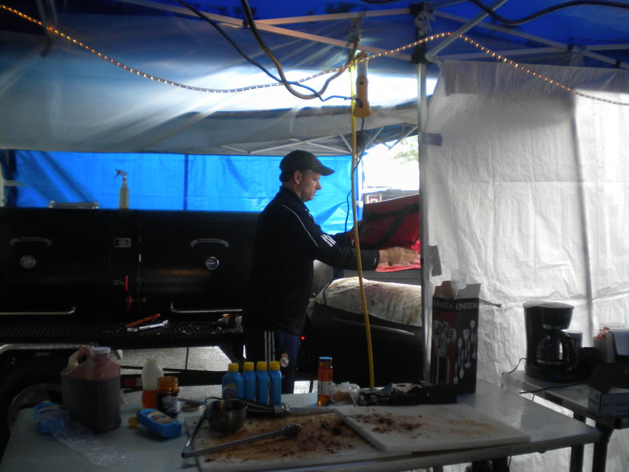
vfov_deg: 40.7
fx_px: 636
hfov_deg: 52.6
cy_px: 236
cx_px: 314
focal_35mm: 35
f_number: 3.1
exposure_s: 1/63.7
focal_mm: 6.3
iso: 80
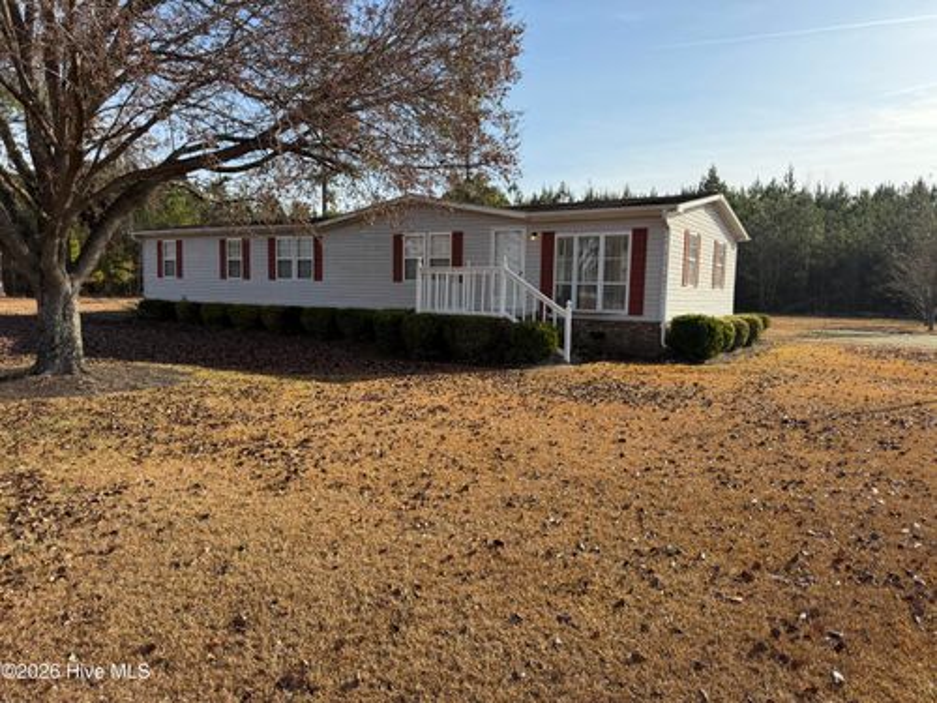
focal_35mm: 24
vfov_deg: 56.8
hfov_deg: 71.6
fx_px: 650
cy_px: 352
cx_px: 468
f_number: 1.78
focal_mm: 6.76
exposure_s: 1/3279
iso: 100
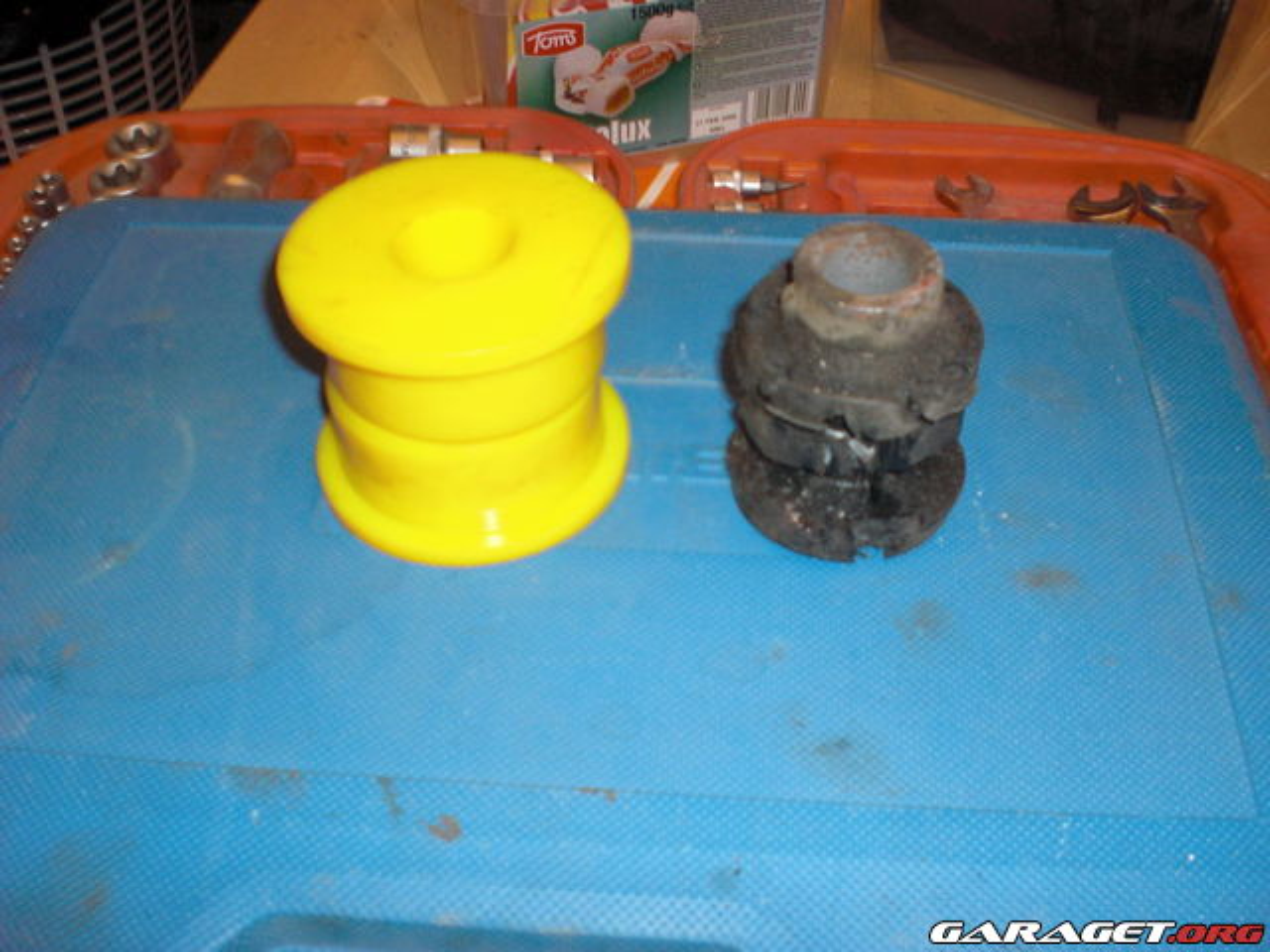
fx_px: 1394
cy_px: 476
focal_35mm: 38
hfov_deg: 49.0
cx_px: 635
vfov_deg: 37.7
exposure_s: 1/60
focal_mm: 6.3
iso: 200
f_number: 3.1
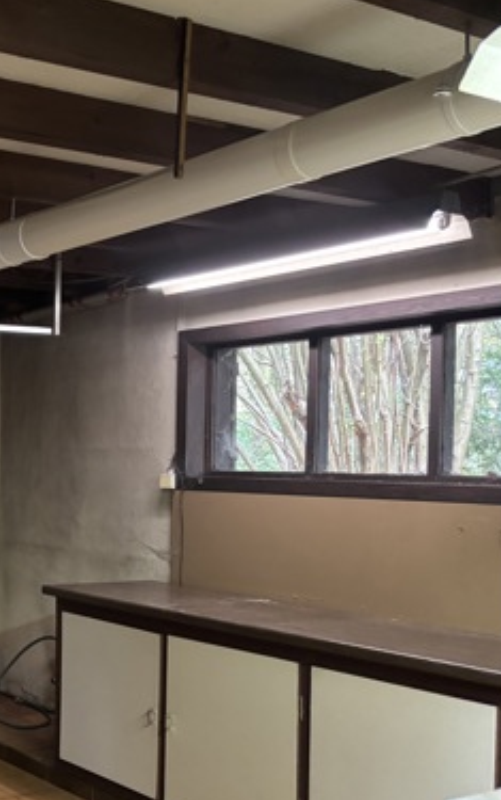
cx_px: -153
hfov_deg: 24.0
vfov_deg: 42.5
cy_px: 471
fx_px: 1025
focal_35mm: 47
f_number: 1.6
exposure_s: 1/25
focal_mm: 5.96
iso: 500
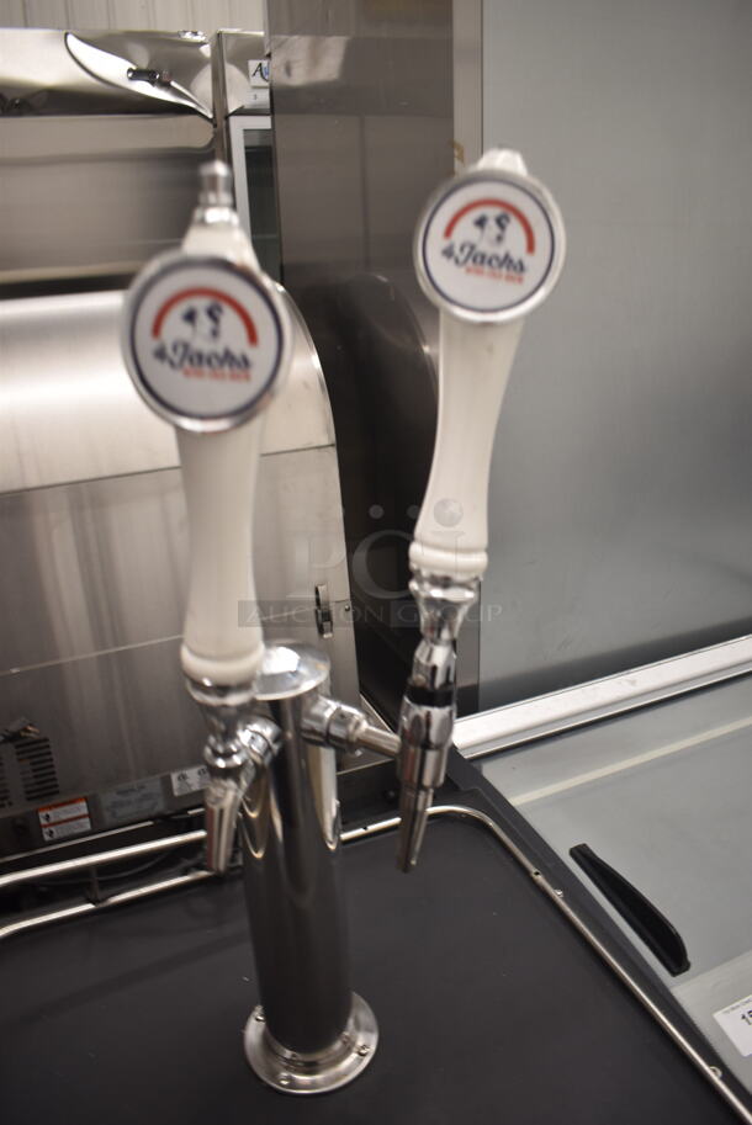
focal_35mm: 27
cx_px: 376
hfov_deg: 48.0
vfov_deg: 67.3
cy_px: 562
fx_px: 845
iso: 220
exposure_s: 1/30
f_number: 3.5
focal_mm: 18
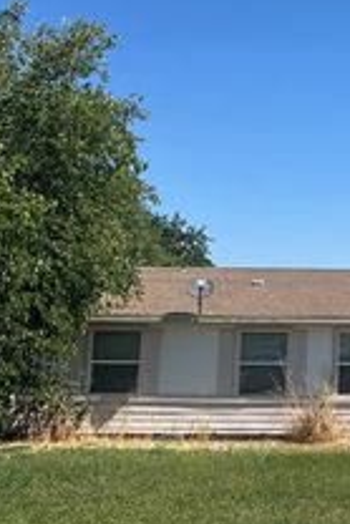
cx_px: 378
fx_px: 946
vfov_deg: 30.4
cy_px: 122
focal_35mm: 65
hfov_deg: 20.1
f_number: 1.5
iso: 50
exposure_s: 1/4831
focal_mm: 5.7
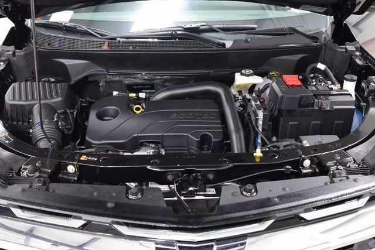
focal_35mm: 36
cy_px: 125
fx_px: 375
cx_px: 188
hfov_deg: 53.1
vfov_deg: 36.9
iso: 1600
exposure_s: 1/15
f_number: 5
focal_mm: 24
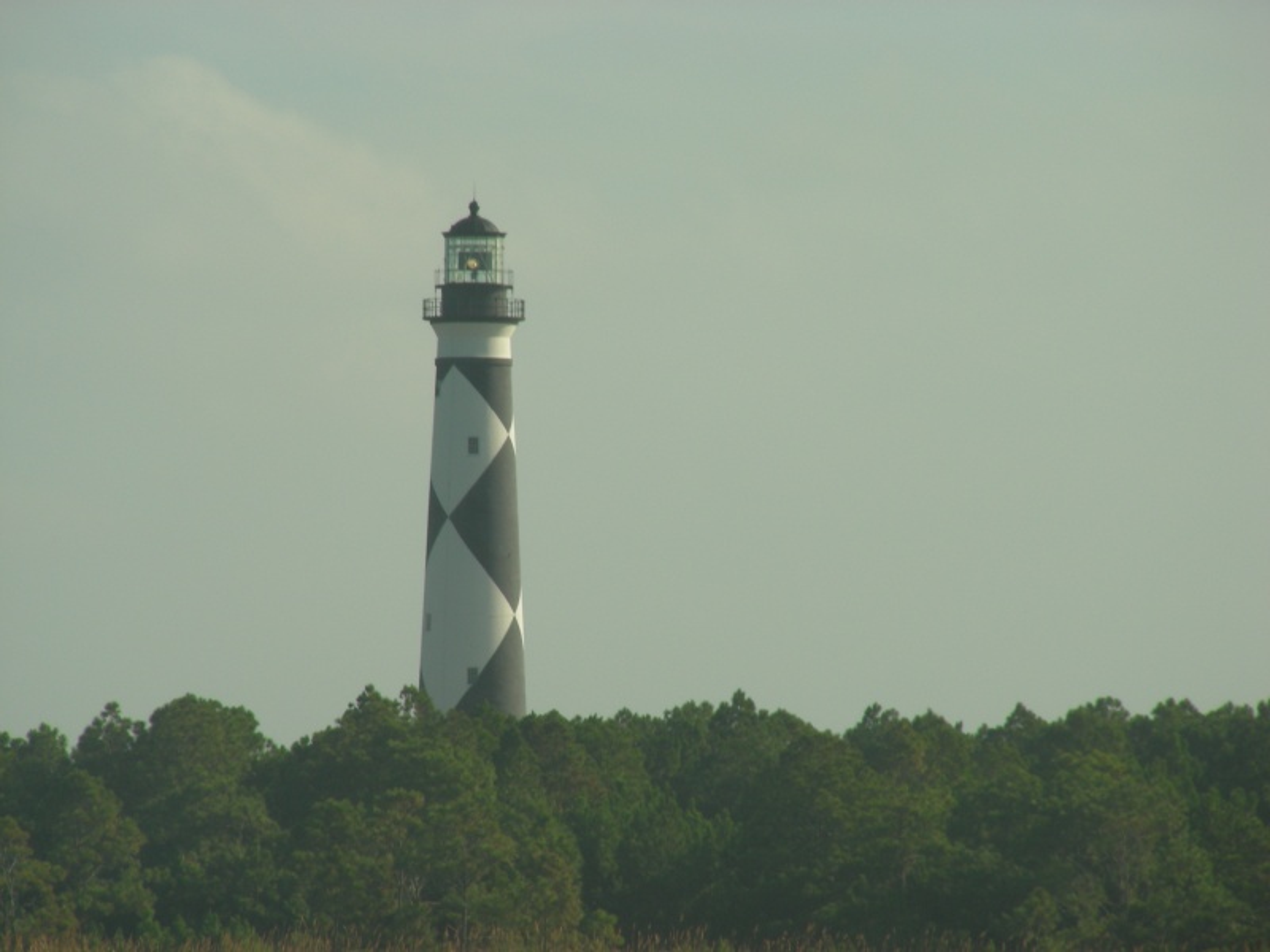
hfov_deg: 5.2
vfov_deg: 3.9
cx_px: 635
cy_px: 476
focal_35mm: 380
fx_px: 13942
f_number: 5.6
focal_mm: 63.3
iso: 50
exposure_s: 1/366
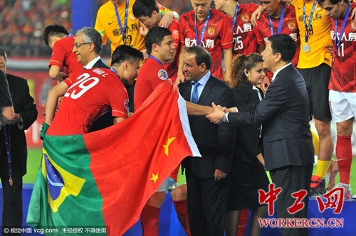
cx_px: 178
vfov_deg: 5.1
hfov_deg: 7.6
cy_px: 118
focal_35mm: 270
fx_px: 2667
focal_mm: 270
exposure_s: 1/320
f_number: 4
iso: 900
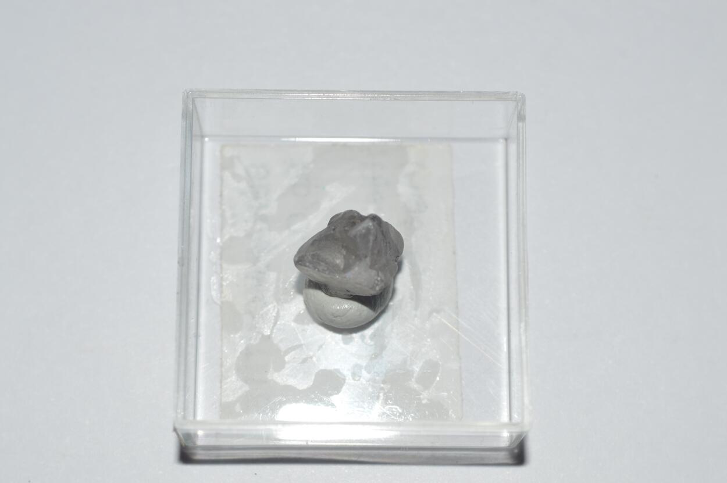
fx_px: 1664
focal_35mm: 82
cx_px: 364
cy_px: 242
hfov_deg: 24.6
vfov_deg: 16.5
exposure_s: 1/60
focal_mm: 55
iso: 100
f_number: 8
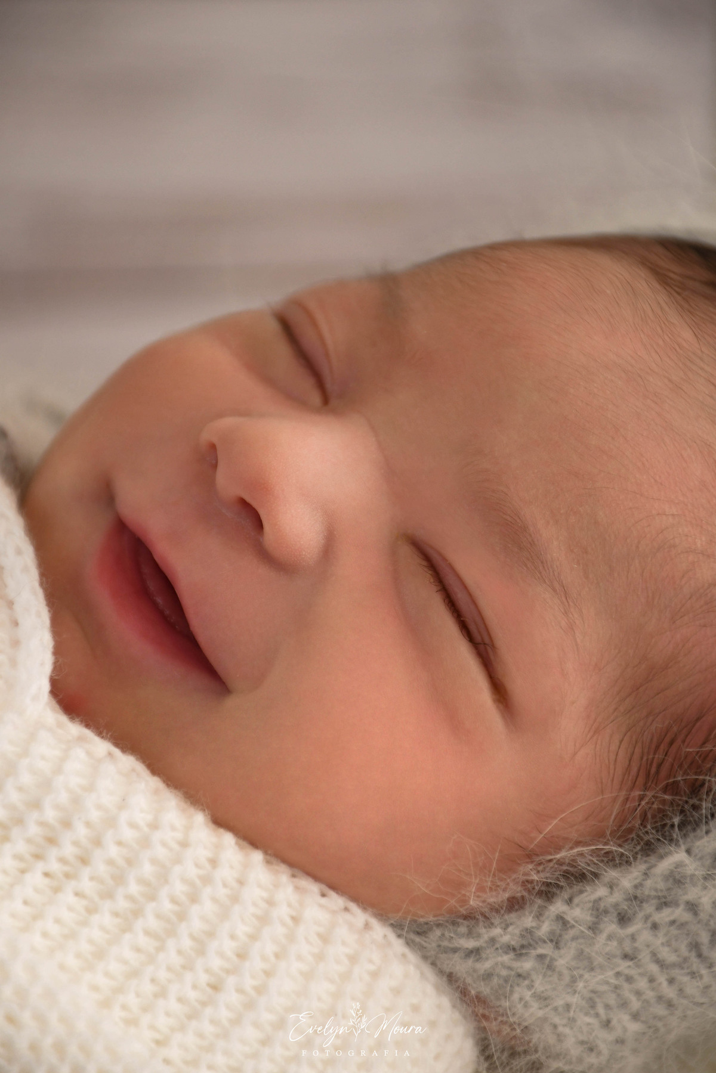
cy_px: 536
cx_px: 358
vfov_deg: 9.8
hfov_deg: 6.5
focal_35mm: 210
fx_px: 6265
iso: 400
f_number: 5.6
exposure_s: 1/200
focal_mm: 140
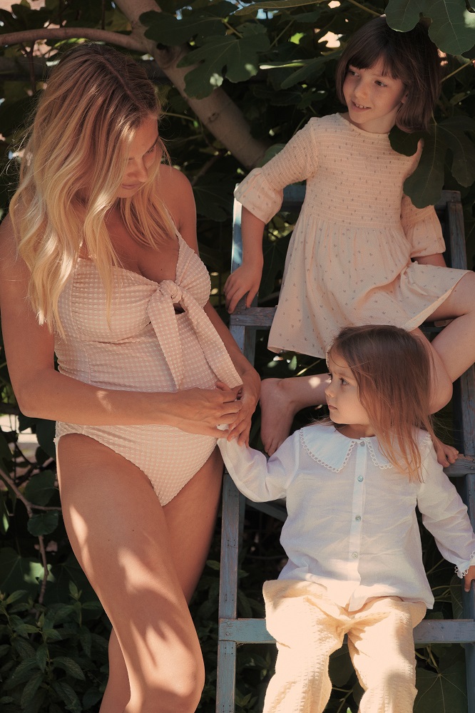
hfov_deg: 27.0
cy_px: 356
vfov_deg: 39.6
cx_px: 238
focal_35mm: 50
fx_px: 990
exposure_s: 1/160
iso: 100
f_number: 5
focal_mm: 50
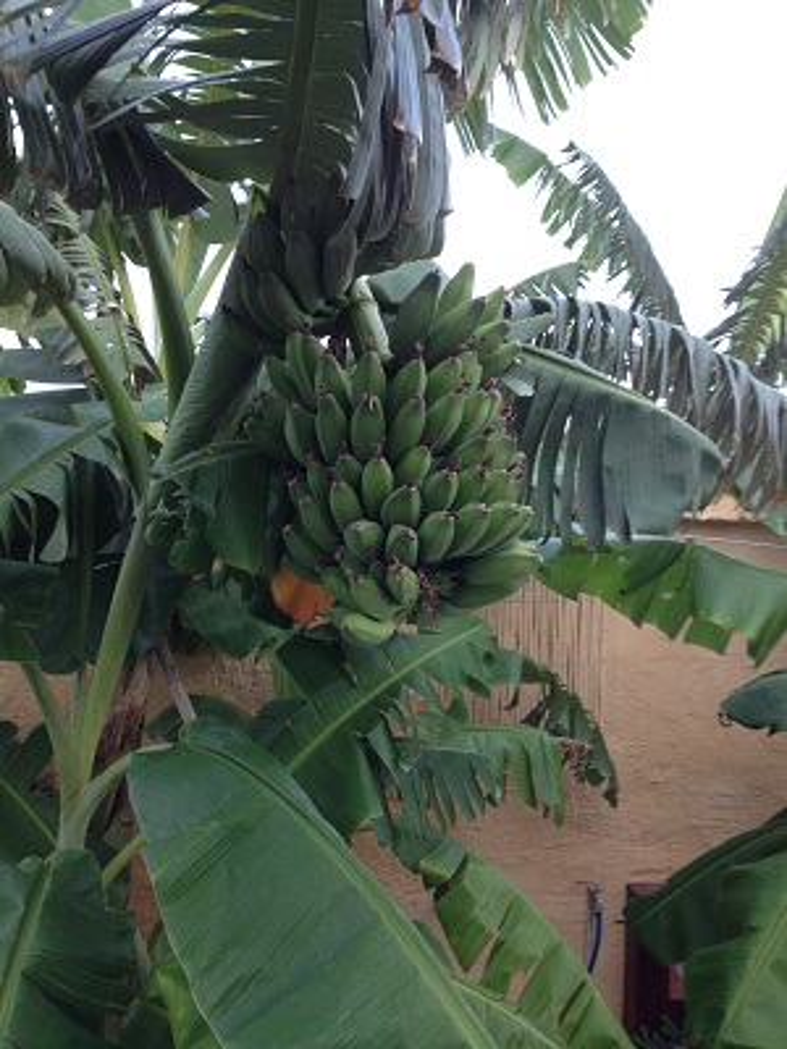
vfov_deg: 52.6
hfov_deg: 40.7
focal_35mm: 35
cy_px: 524
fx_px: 1061
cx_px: 394
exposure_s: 1/60
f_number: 2.4
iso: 50
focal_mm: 4.28
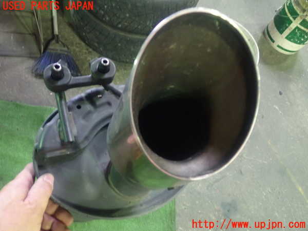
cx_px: 154
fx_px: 267
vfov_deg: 46.8
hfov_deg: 60.0
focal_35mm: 30
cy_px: 116
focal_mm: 5.4
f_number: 2.3
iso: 800
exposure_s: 1/30
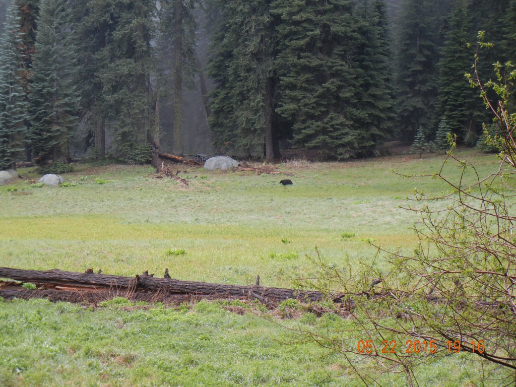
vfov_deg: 11.1
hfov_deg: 14.8
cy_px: 194
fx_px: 1983
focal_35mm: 133
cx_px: 258
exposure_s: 1/60
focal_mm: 24
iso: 185
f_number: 4.6
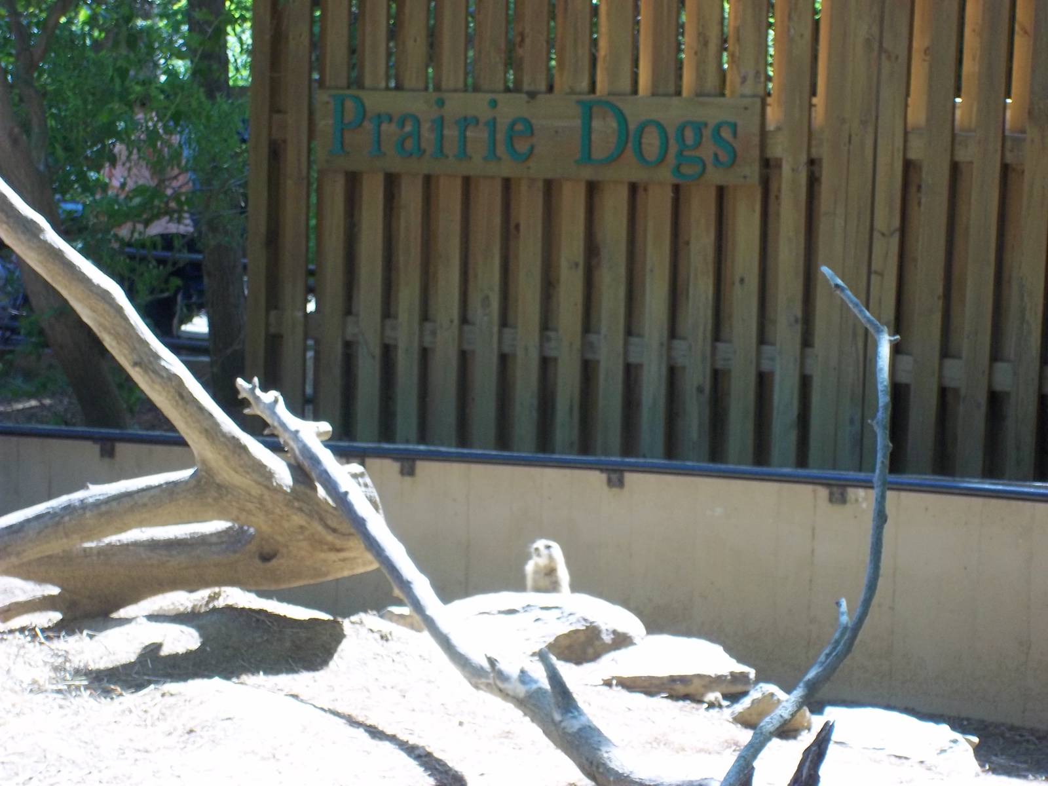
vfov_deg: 13.7
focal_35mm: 108
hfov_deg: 18.2
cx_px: 524
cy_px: 393
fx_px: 3270
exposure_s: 1/125
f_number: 5.6
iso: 160
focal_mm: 19.5
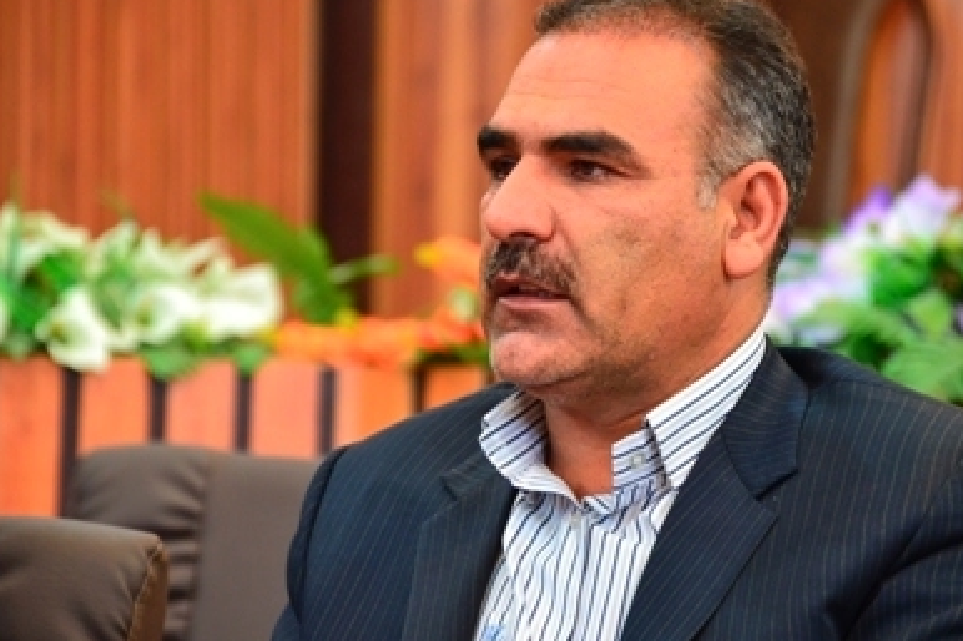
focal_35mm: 244
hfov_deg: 8.4
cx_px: 551
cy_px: 325
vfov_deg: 5.6
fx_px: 6524
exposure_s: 1/15
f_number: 5.6
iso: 800
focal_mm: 140
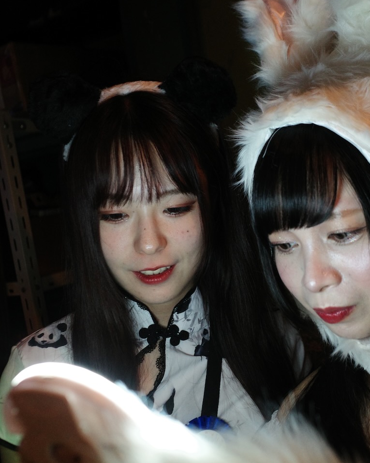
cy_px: 246
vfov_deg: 42.0
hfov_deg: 33.9
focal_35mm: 44
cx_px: 240
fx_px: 602
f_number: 2.8
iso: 2000
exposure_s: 1/30
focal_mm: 18.3
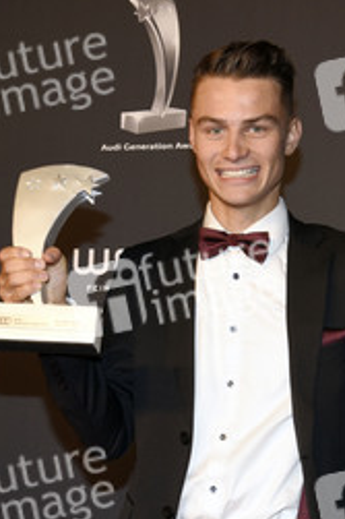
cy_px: 393
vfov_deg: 28.4
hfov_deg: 19.4
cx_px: 233
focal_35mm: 70
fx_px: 1008
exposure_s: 1/100
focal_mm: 44
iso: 800
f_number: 6.3
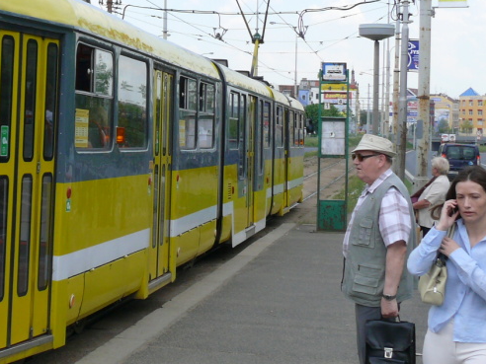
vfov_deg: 17.2
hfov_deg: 22.0
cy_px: 72
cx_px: -21
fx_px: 1193
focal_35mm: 85
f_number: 5
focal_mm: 7.4
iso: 100
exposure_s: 1/250
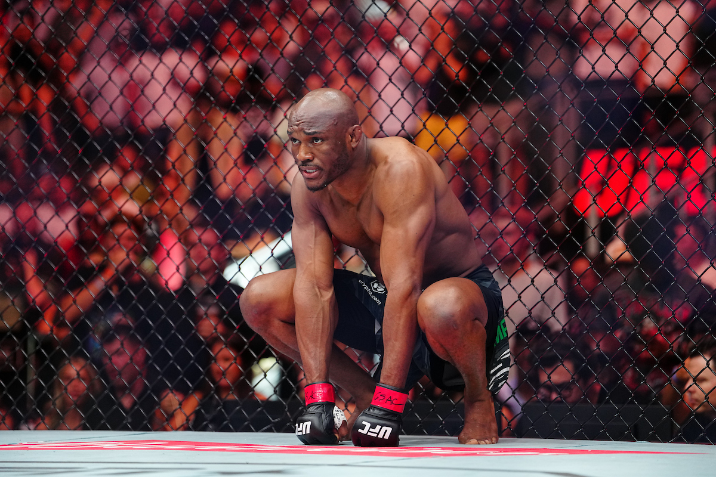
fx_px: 3262
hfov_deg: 12.5
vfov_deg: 8.4
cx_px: 358
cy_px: 238
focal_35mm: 164
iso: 2500
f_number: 2.8
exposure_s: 1/800
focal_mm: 164
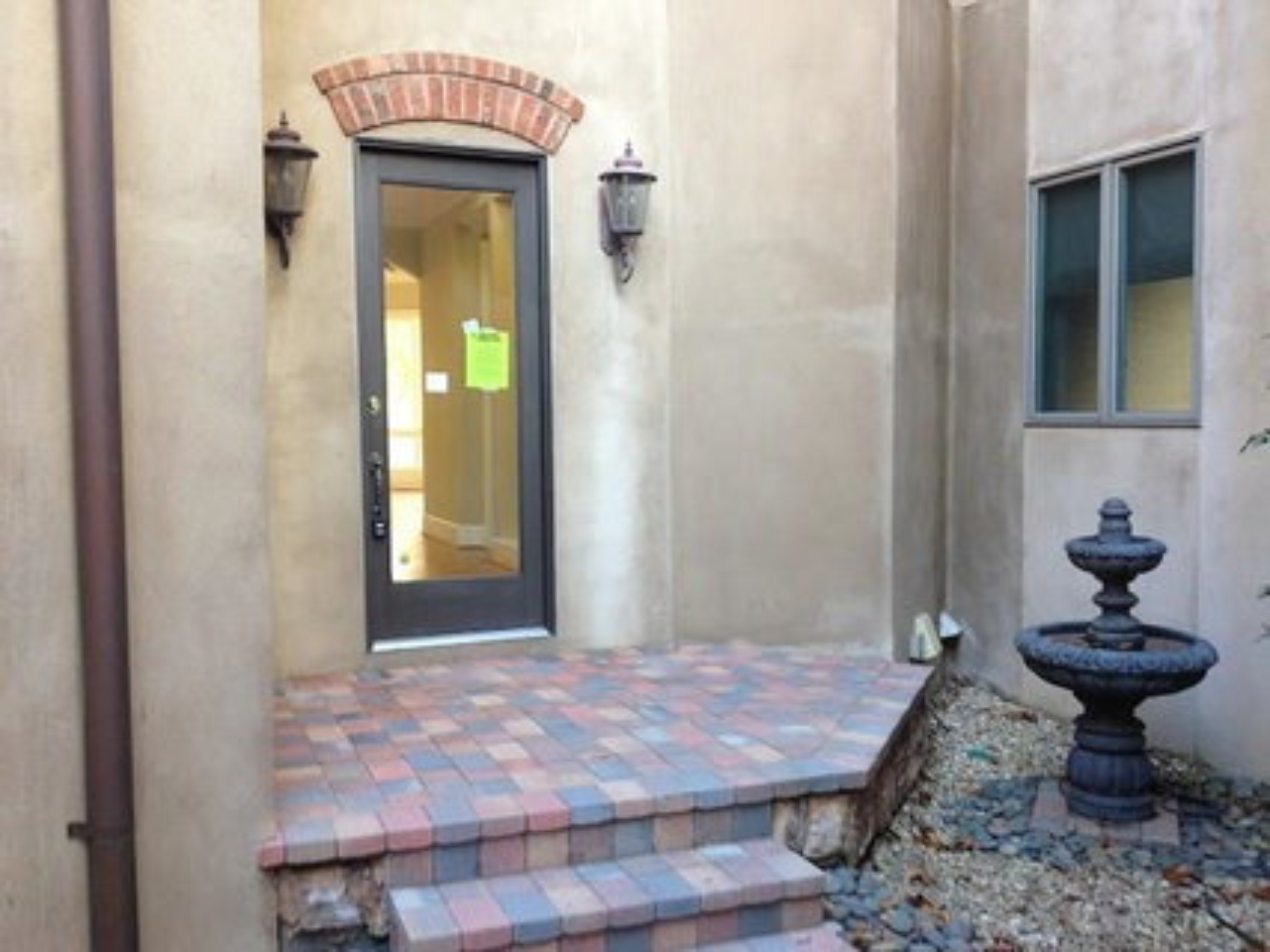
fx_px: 1284
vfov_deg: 40.7
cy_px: 476
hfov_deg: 52.6
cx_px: 635
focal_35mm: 35
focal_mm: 4.28
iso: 64
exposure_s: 1/20
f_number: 2.4
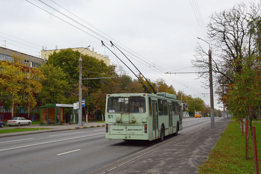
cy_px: 87
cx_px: 130
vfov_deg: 33.0
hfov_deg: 47.9
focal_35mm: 40
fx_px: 294
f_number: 9
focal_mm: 27
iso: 100
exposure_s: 1/320
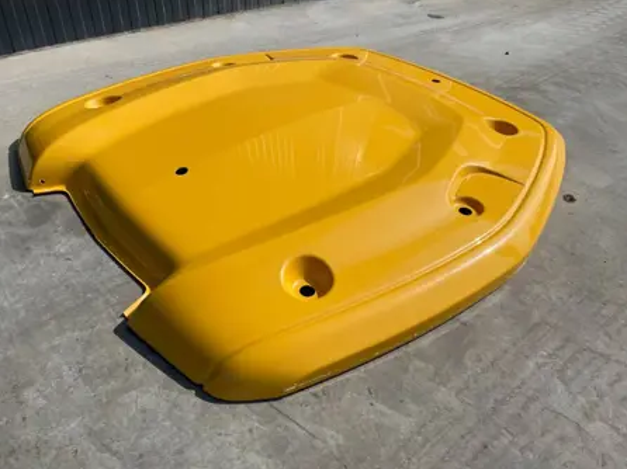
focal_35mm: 28
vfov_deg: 49.7
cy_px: 229
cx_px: 315
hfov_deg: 63.5
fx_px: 507
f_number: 1.6
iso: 32
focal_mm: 4.2
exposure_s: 1/6135
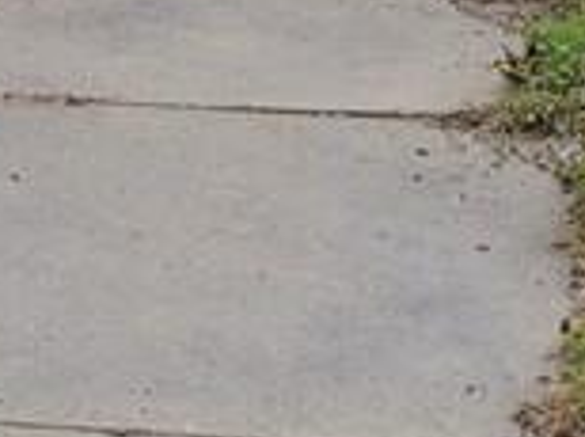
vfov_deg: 6.2
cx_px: 551
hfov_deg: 9.0
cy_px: -840
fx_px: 3712
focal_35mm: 220
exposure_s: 1/100
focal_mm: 5.8
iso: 100
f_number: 3.2
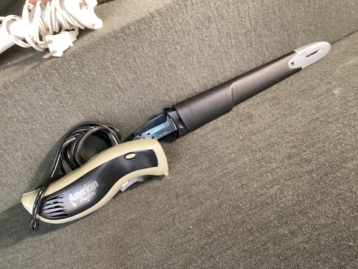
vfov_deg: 45.4
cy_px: 134
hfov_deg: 58.3
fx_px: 321
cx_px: 179
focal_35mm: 31
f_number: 2.4
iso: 320
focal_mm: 3.3
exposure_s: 1/40
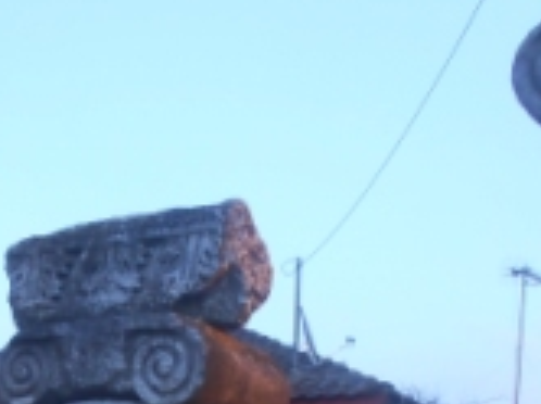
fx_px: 1092
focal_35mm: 70
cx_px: -23
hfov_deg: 26.1
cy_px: 523
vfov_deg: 19.4
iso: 160
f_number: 3.5
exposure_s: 1/30
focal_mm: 4.6
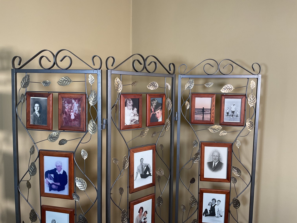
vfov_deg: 48.2
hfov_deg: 61.7
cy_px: 112
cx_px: 148
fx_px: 249
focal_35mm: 29
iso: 50
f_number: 1.8
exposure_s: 1/60
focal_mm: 3
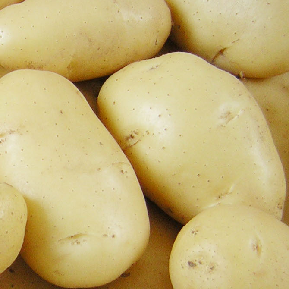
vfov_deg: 22.6
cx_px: 4
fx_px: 718
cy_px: 202
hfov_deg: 22.0
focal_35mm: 76
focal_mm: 4.7
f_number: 2.6
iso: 50
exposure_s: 1/59
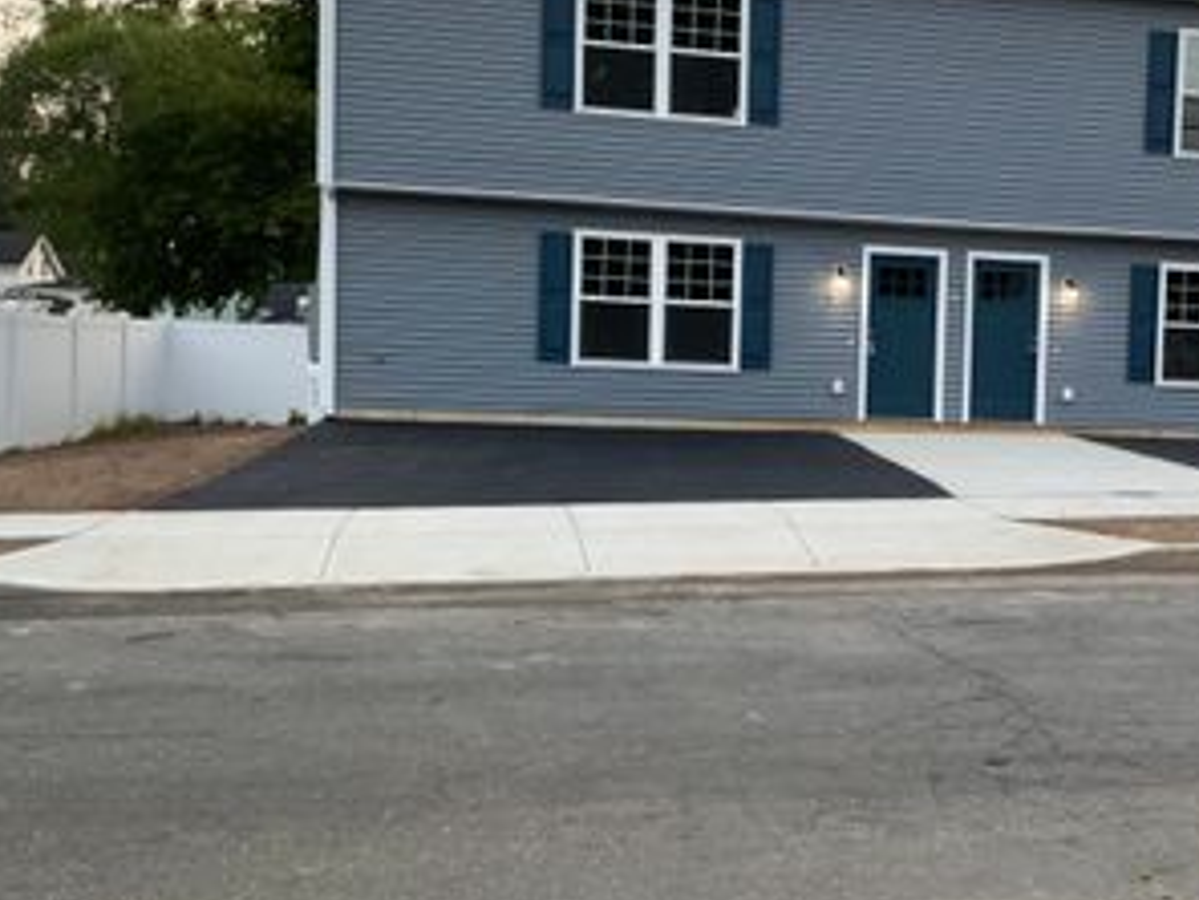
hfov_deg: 37.4
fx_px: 1697
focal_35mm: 49
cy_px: 456
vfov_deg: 29.7
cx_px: 976
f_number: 1.8
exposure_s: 1/68
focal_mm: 3
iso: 64
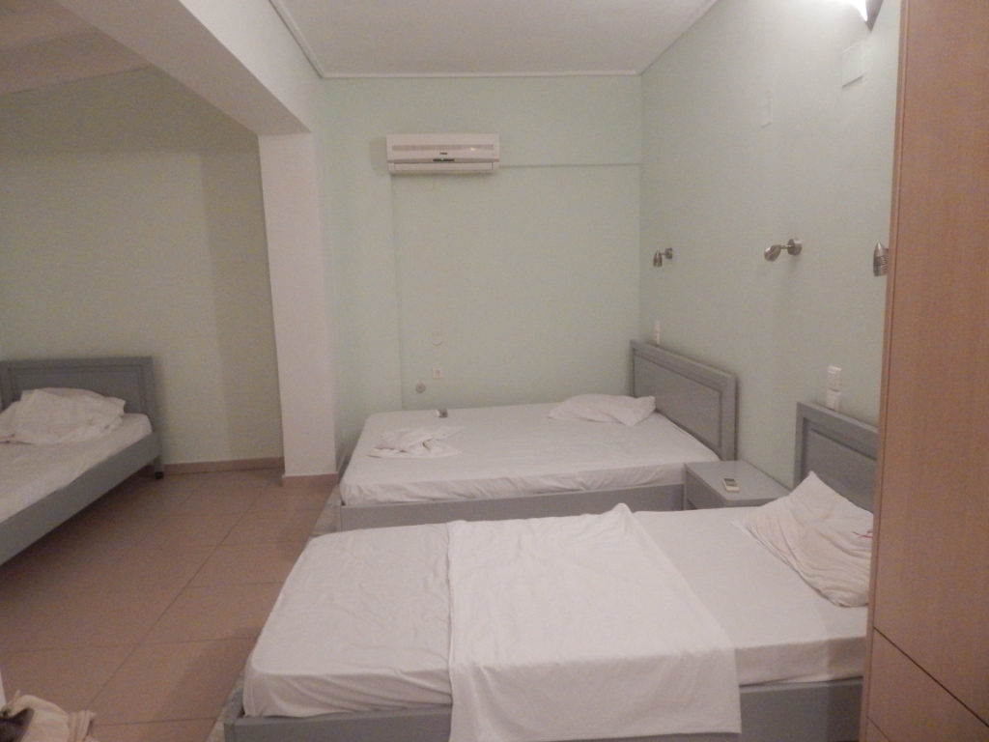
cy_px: 371
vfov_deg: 61.1
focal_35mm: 22
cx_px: 494
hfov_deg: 76.4
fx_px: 629
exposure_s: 1/2.5
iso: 200
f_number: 3
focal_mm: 4
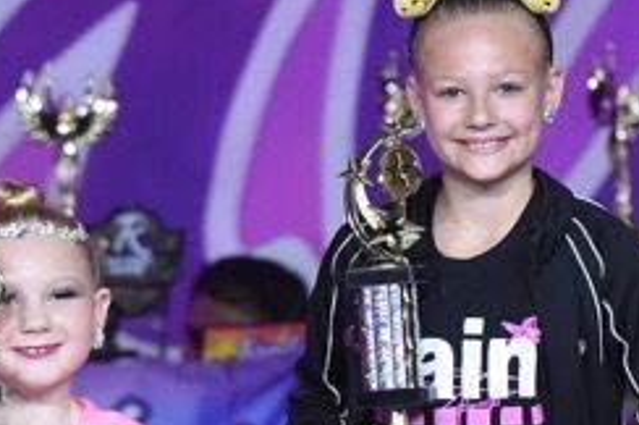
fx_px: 18630
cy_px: 373
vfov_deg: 1.3
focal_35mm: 1051
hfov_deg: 2.0
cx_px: 320
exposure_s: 1/640
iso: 4000
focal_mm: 200
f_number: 4
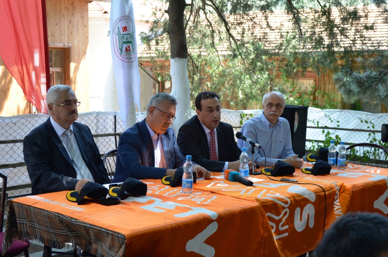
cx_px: 194
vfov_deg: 24.9
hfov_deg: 36.9
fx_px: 581
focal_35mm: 54
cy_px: 128
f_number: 5
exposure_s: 1/125
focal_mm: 36
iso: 400
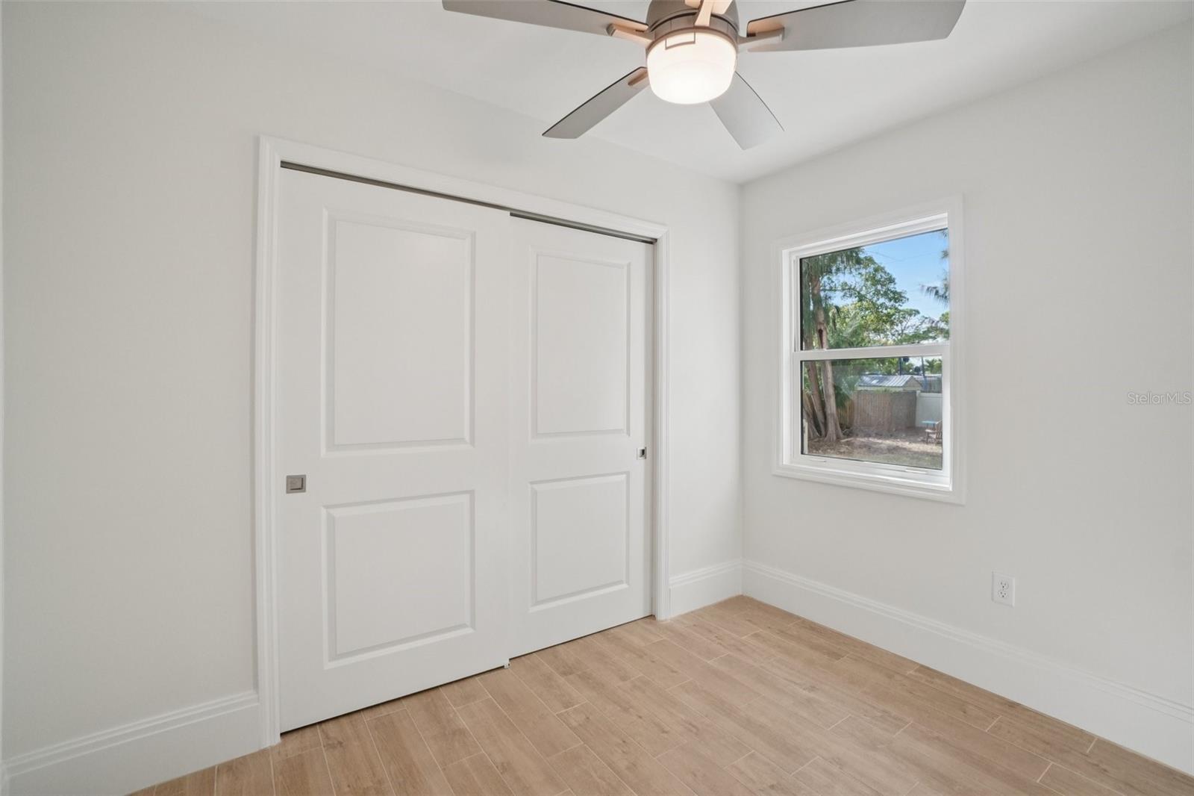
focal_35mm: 15
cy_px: 398
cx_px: 597
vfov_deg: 77.3
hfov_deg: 100.4
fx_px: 497
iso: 320
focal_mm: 10
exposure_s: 1/30
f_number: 8
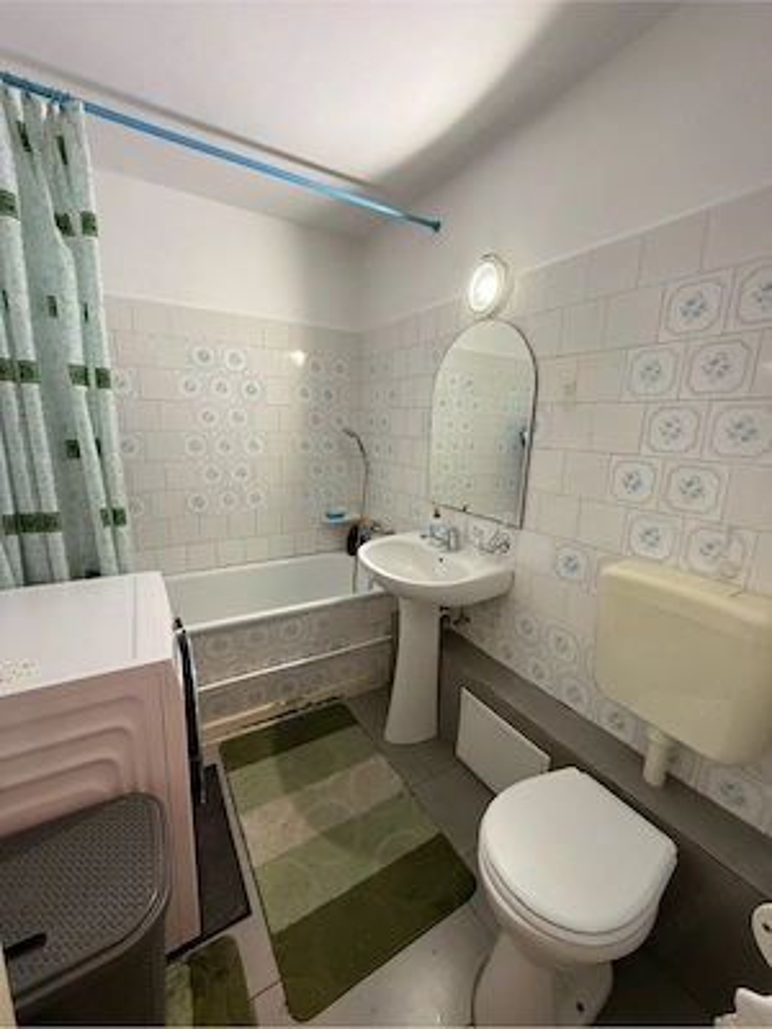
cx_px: 386
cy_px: 514
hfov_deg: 85.7
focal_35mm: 14
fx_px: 416
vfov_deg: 102.1
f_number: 2.2
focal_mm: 2.22
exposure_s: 1/100
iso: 250
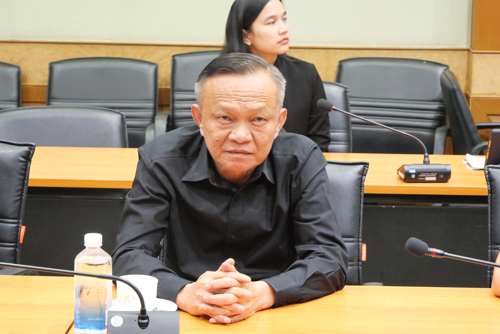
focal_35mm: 103
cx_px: 250
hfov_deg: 19.8
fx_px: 1431
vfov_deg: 13.3
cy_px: 167
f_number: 5.6
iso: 3200
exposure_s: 1/20
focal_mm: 50
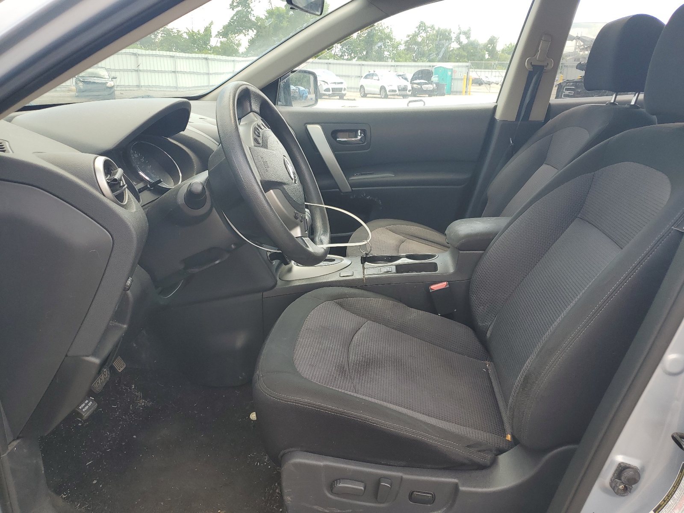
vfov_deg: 53.1
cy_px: 256
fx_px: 514
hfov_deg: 67.3
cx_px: 342
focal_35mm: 26
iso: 50
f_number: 1.5
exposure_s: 1/345
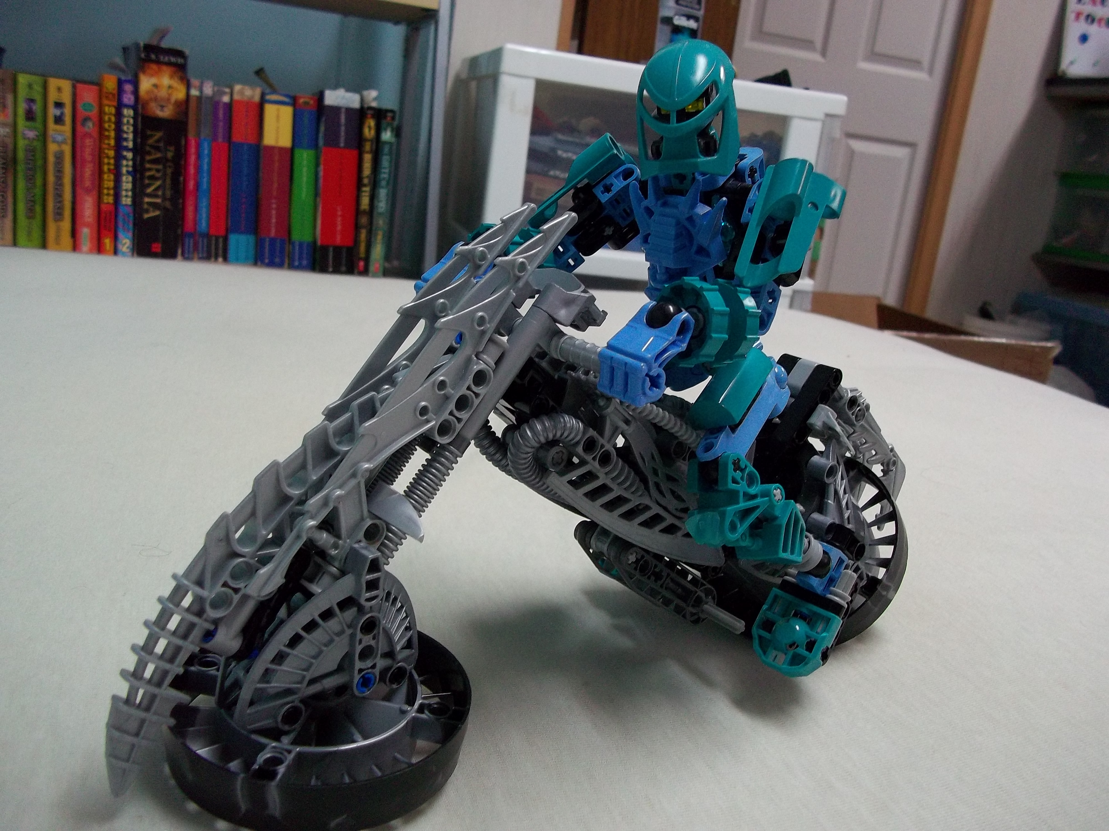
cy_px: 416
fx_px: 1025
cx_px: 554
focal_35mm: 32
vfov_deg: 44.2
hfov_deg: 56.8
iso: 154
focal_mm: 5.7
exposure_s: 1/30
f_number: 2.9
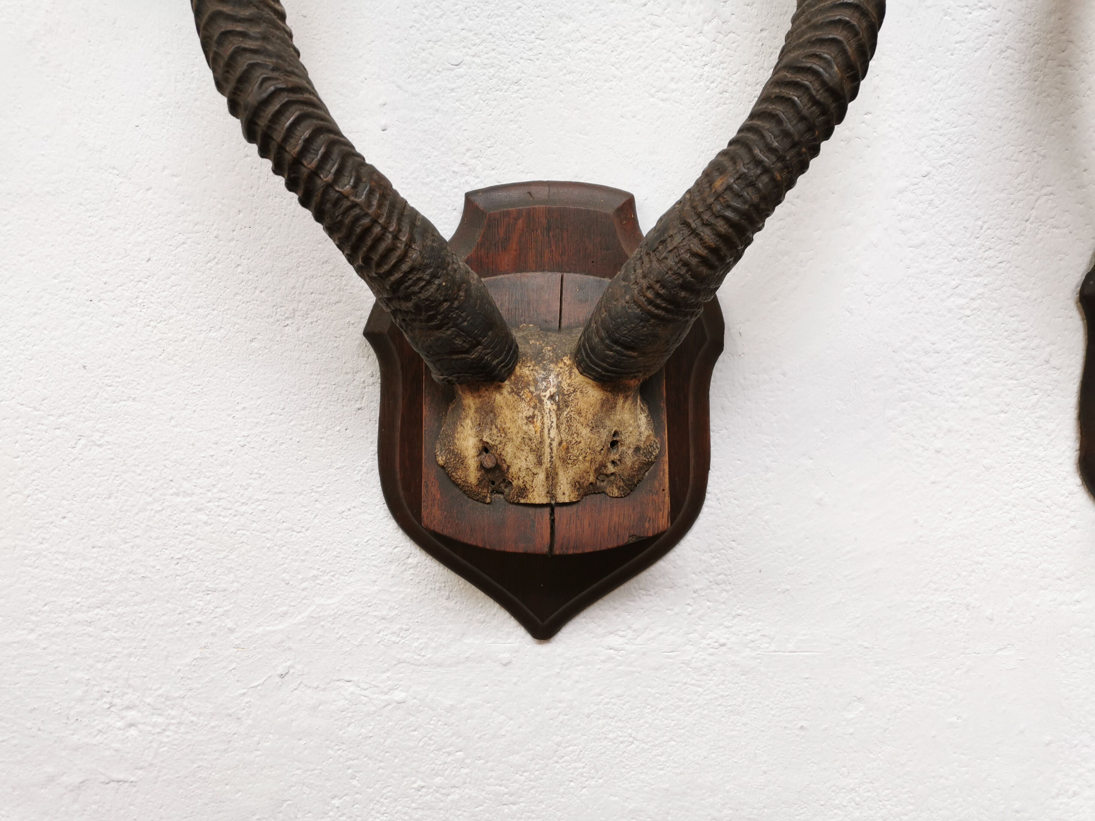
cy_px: 410
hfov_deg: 65.3
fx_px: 854
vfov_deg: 51.4
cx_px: 548
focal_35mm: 27
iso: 100
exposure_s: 1/100
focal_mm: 5.58
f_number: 1.8
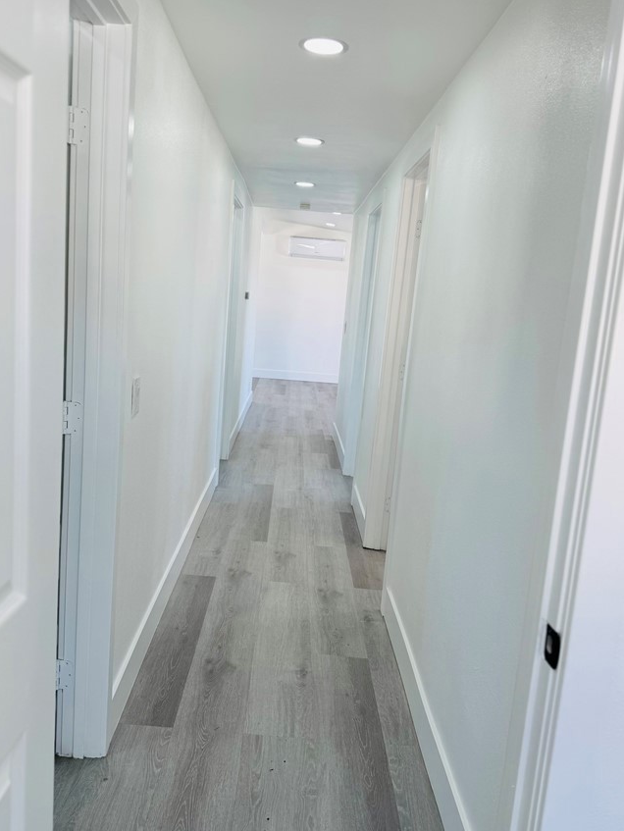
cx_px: 288
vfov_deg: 61.6
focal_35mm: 29
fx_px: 696
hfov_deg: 48.2
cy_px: 407
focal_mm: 6.76
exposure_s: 1/323
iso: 80
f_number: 1.78
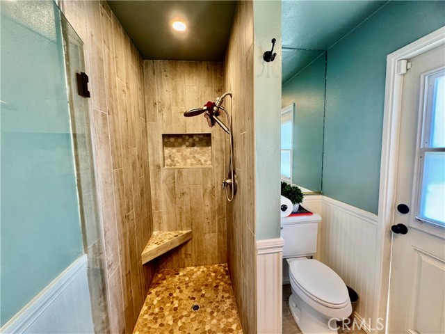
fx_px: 180
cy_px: 167
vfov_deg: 85.7
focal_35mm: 14
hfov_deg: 102.1
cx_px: 222
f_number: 2.2
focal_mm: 2.22
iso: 250
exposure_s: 1/60
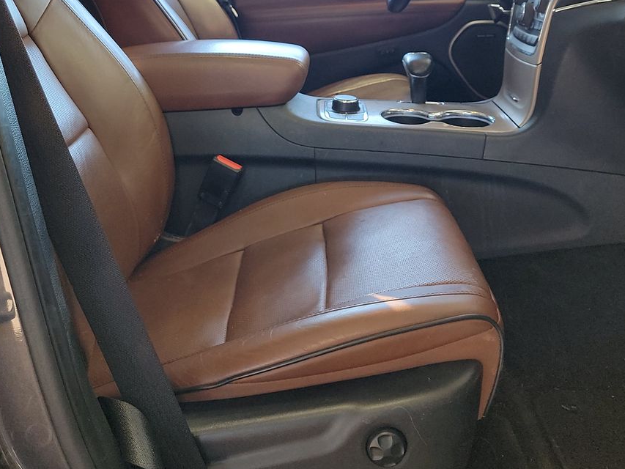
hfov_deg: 42.1
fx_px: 813
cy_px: 70
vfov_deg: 31.1
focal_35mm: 45
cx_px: 319
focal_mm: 6.7
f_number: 1.8
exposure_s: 1/59
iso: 168
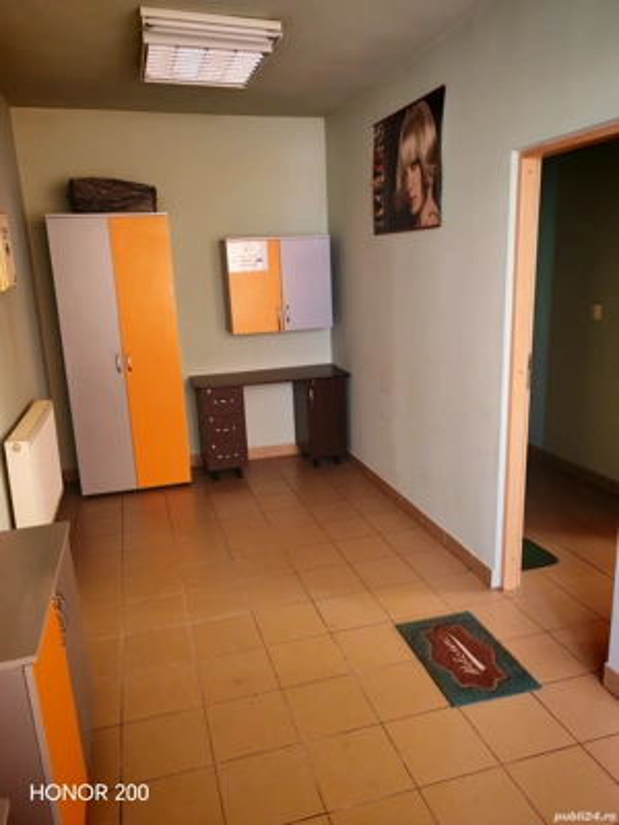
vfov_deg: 65.3
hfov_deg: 51.4
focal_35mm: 27
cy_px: 412
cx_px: 310
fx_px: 644
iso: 1250
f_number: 1.95
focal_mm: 5.52
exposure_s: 1/33
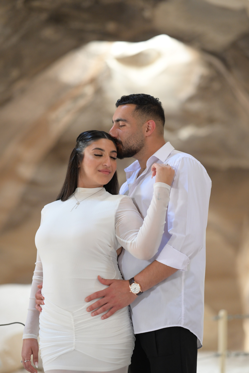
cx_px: 124
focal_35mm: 85
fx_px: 882
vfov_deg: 23.9
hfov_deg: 16.1
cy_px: 186
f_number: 2.2
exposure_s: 1/160
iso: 2000
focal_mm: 85
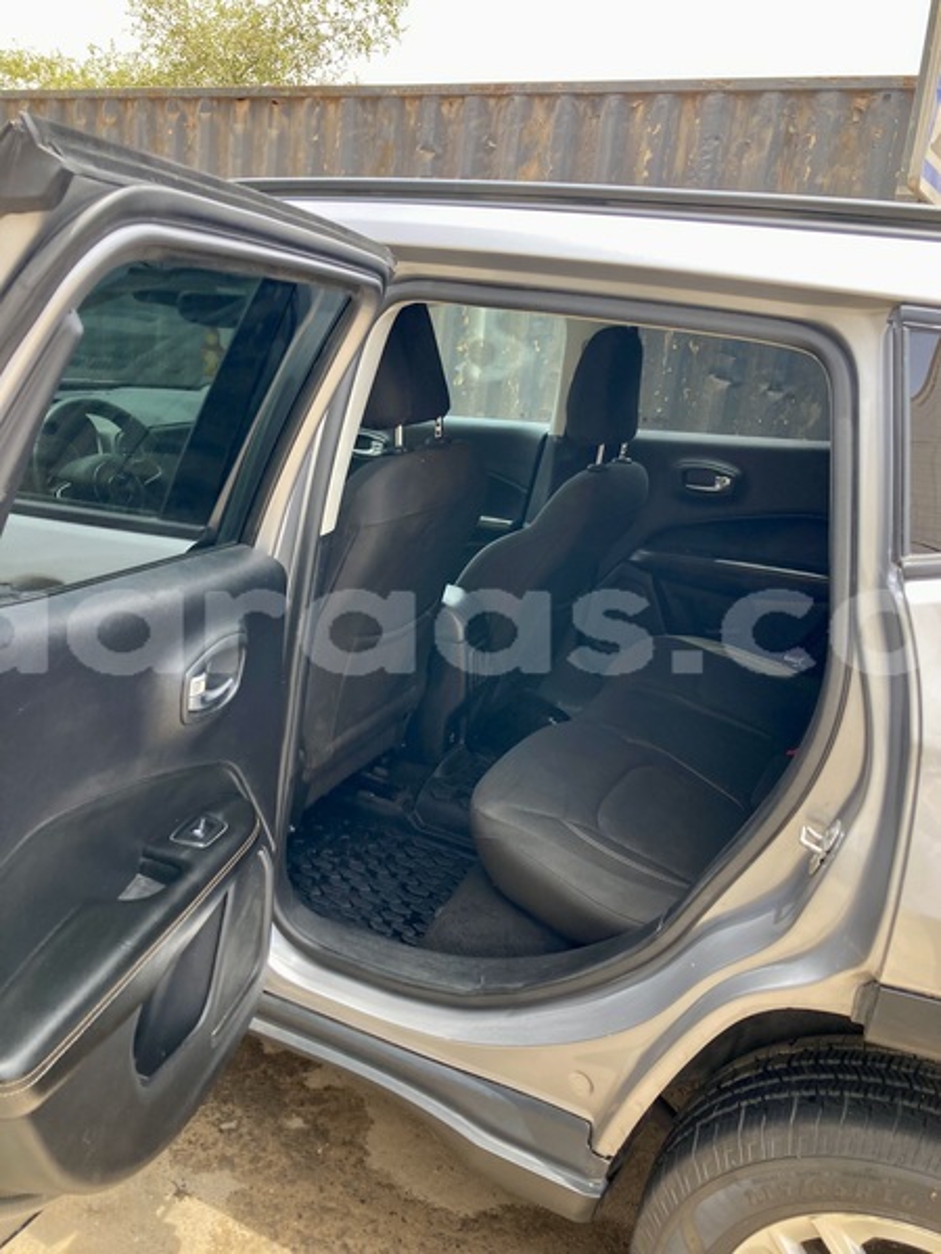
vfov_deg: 63.4
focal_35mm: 28
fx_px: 1015
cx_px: 470
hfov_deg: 49.7
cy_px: 627
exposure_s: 1/202
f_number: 1.8
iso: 20
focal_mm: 3.99
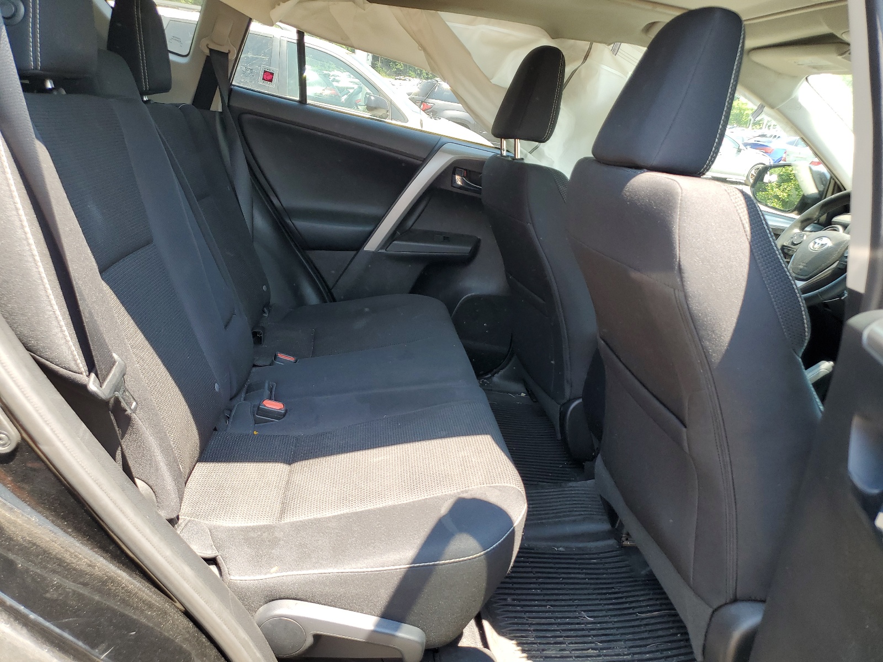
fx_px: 663
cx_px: 442
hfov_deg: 67.3
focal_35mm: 26
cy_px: 331
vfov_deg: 53.1
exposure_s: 1/164
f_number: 1.5
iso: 50
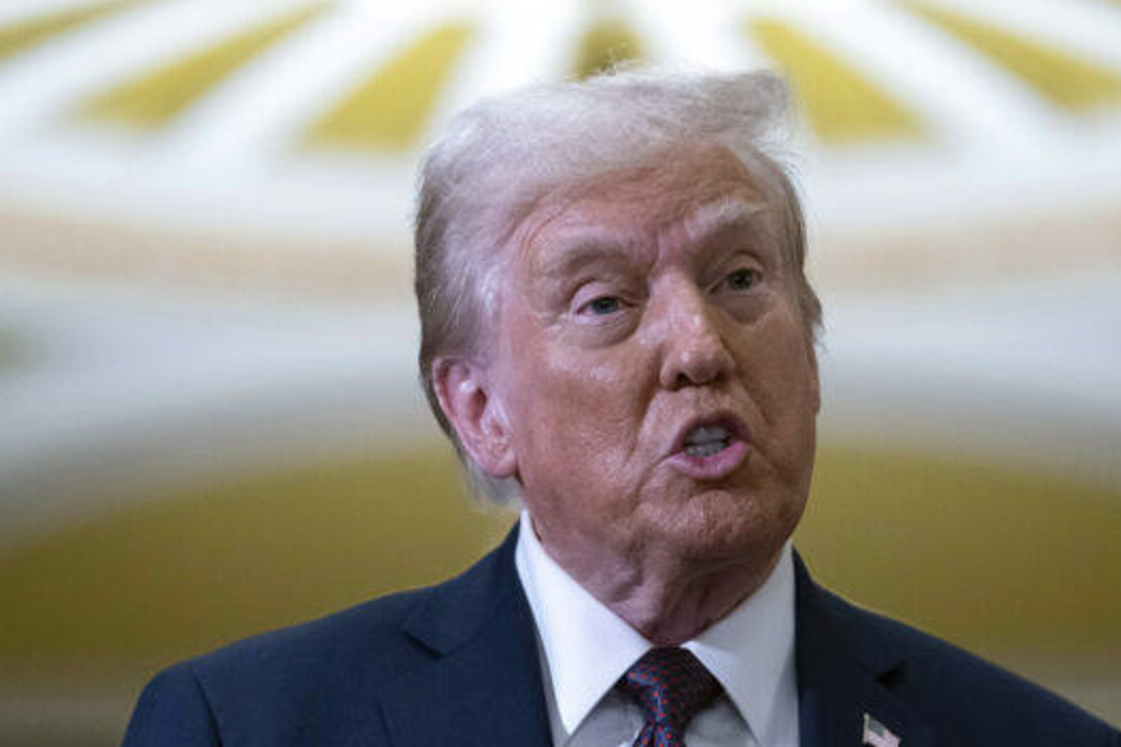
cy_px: 442
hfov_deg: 11.3
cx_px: 616
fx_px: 5667
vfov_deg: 7.5
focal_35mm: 182
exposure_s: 1/320
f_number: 3.5
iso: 8000
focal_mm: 150
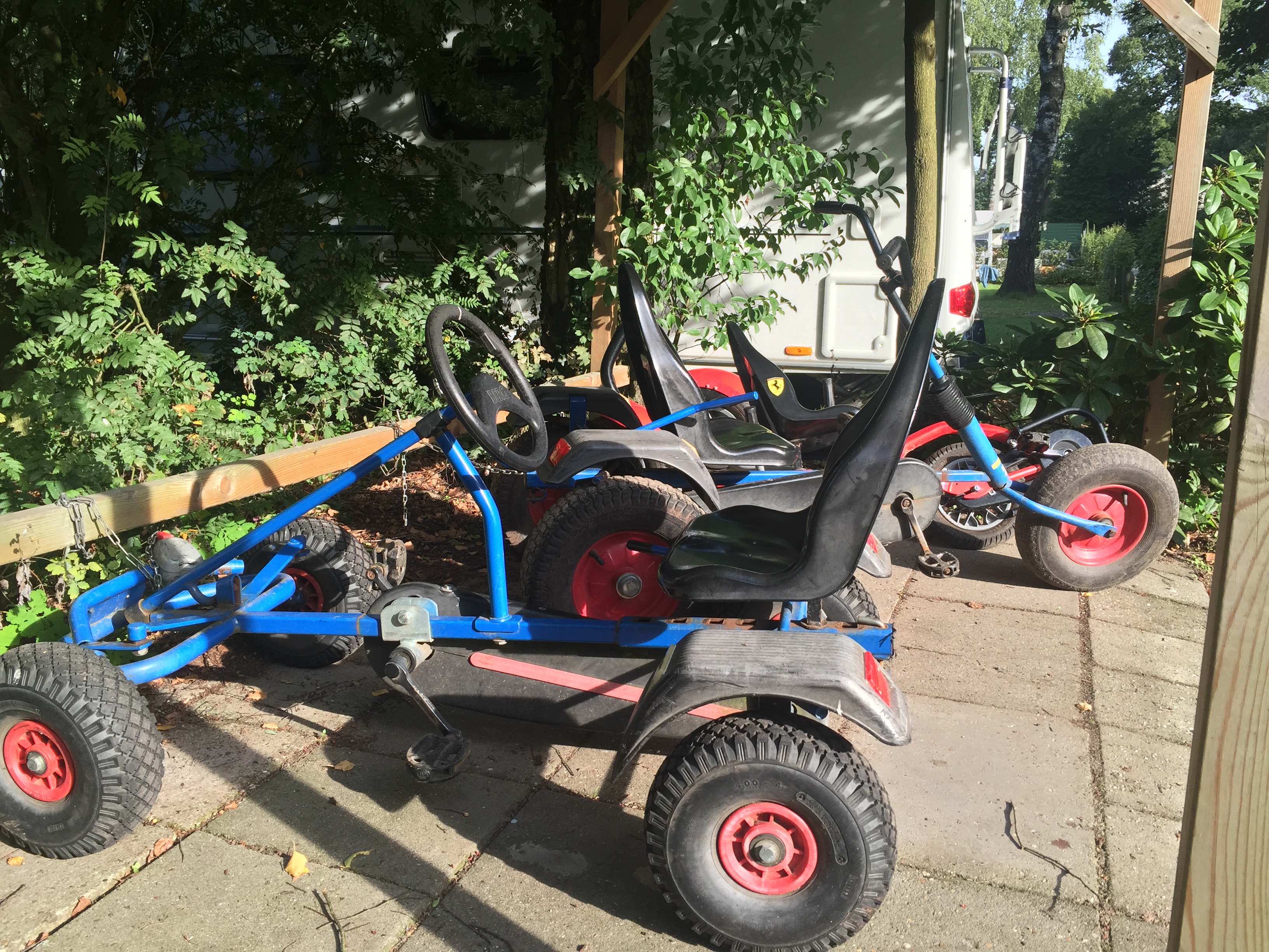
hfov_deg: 61.7
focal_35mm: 29
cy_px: 476
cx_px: 634
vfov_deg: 48.2
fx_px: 1063
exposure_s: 1/353
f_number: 2.2
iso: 32
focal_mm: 4.15
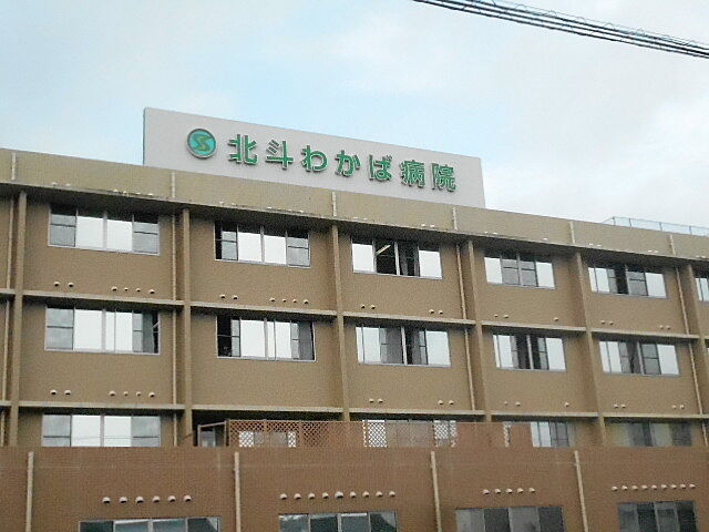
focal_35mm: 50
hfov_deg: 38.2
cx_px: 354
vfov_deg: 29.1
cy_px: 266
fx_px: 1024
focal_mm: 8.8
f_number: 11.3
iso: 3200
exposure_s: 1/1600
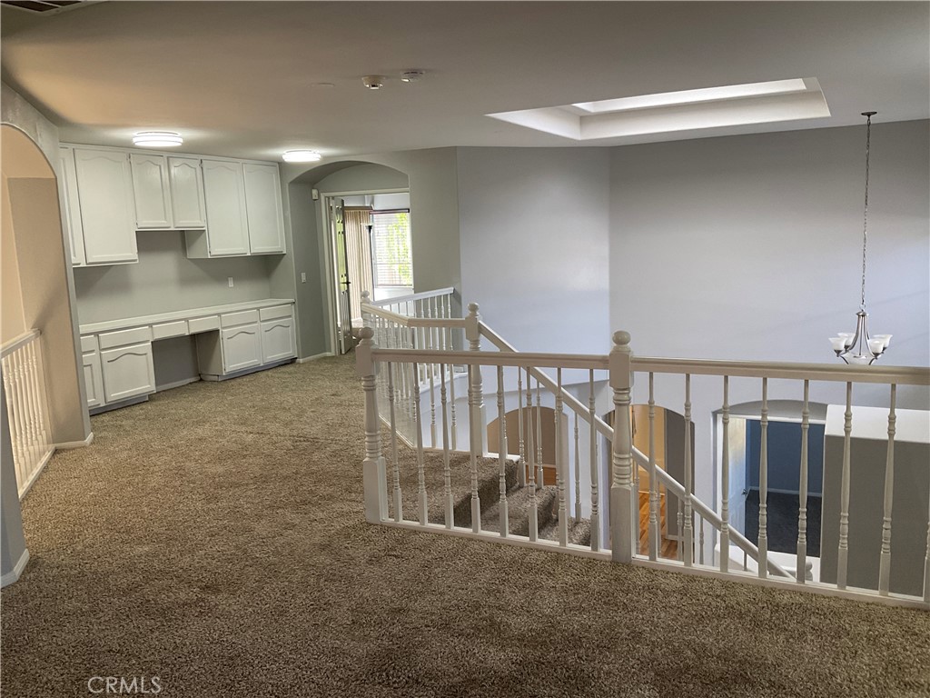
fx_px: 779
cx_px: 465
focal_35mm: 29
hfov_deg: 61.7
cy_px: 349
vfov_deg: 48.2
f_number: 1.8
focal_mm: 3
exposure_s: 1/60
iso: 64
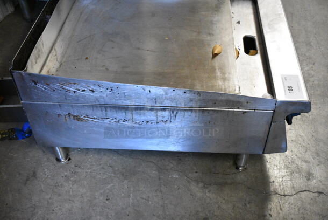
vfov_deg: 33.1
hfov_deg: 47.9
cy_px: 110
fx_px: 369
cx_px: 164
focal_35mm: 40
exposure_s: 1/250
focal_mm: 27
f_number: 5
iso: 6400
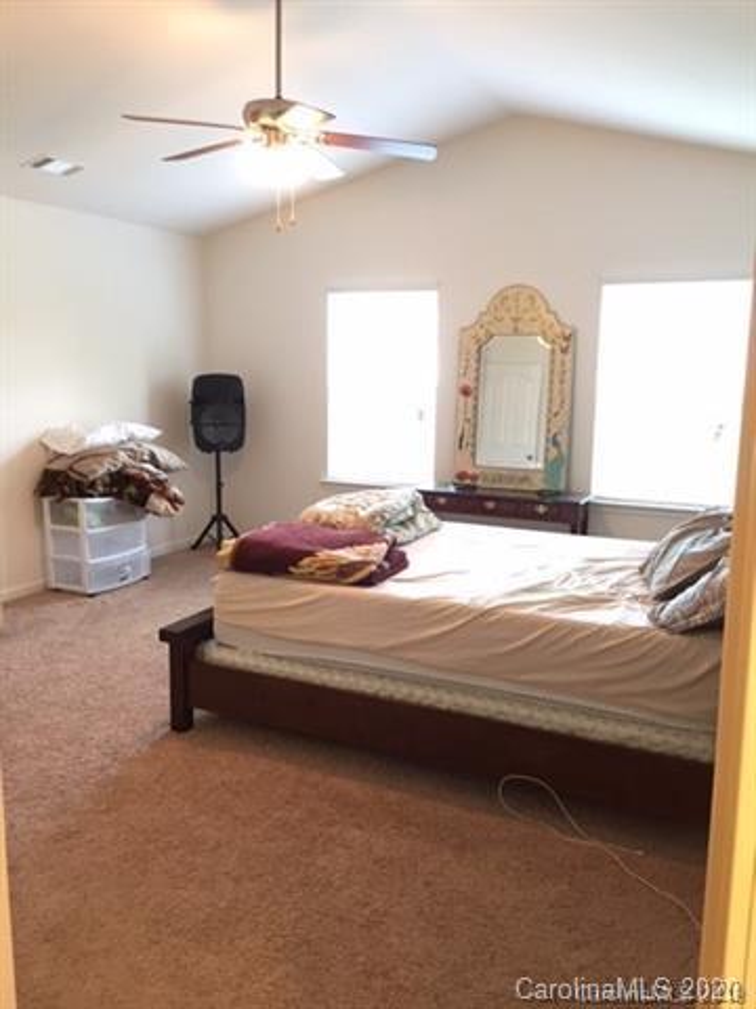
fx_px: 844
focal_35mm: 29
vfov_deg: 61.7
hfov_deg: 48.2
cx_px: 378
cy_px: 504
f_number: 2.2
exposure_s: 1/30
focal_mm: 4.15
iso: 160
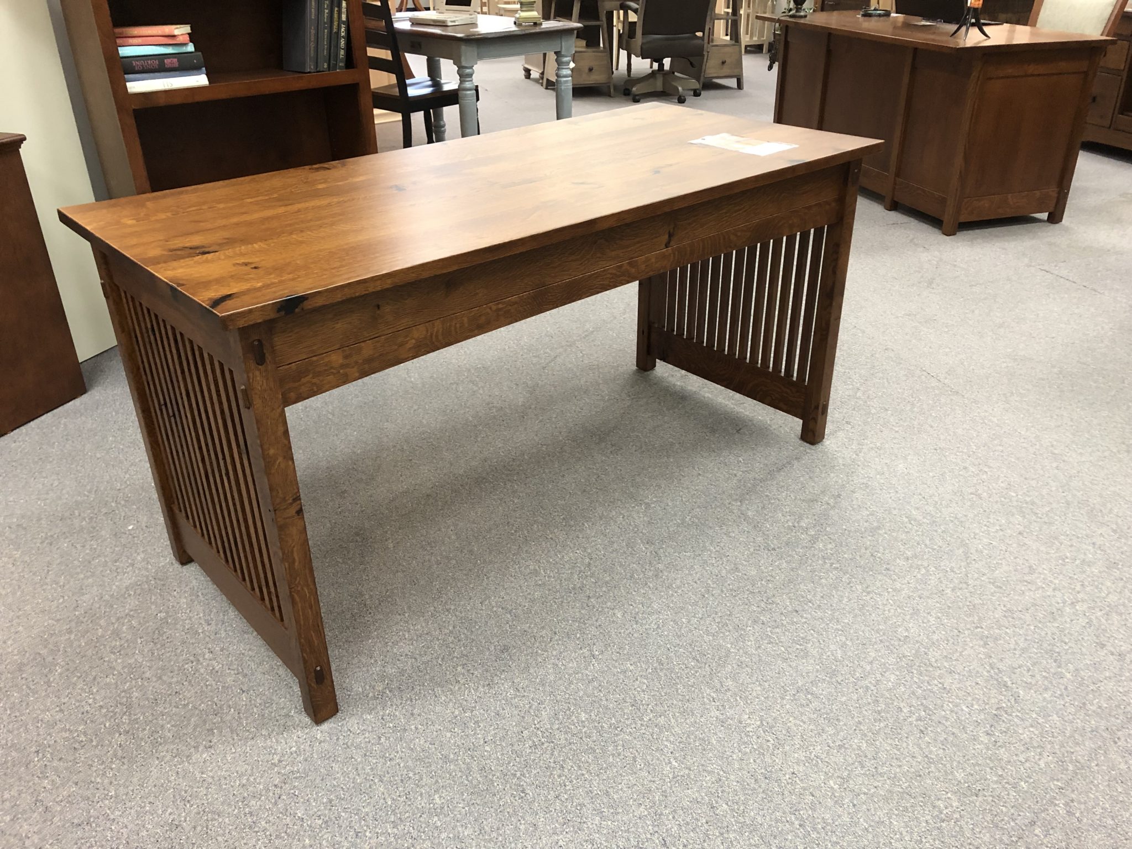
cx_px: 566
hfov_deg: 63.4
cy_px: 424
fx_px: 916
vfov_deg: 49.7
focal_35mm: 28
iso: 64
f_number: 1.8
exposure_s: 1/15
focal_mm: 3.99
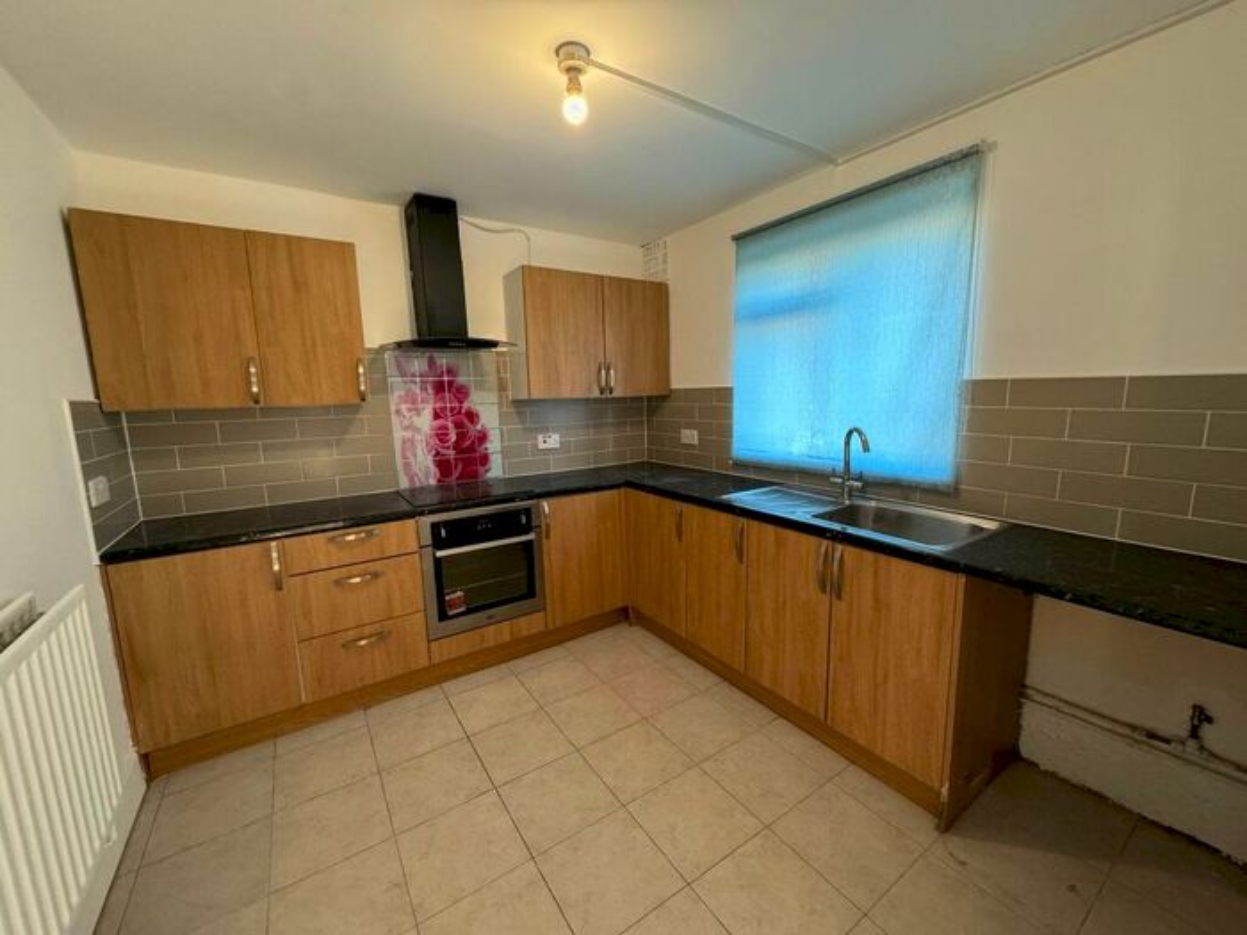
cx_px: 624
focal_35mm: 14
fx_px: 504
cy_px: 468
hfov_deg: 102.1
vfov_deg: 85.7
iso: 320
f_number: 2.2
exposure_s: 1/100
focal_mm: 2.22
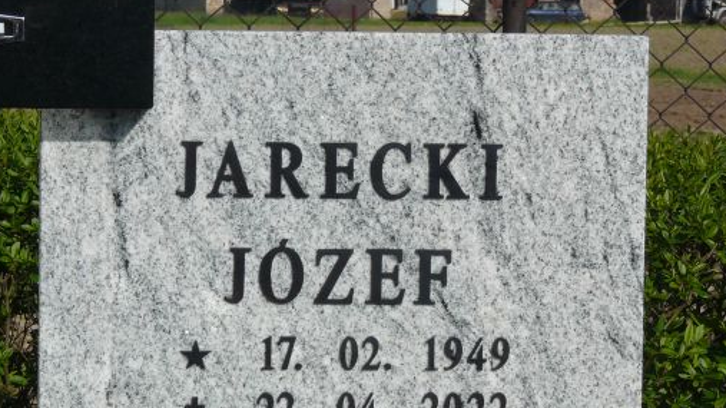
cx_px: 324
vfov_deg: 7.9
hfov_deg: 14.0
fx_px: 2964
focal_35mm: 154
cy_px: 259
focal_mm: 16.6
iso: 80
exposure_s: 1/500
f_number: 6.3
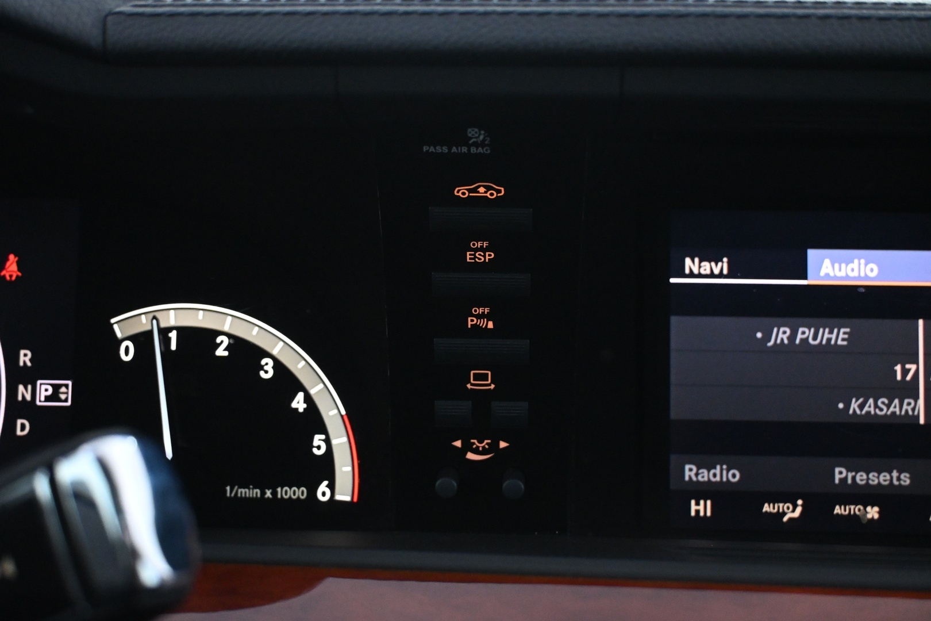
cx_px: 466
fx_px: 1183
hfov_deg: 43.0
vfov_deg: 29.4
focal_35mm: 46
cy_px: 310
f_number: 4.8
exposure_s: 1/50
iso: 5600
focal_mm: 30.5
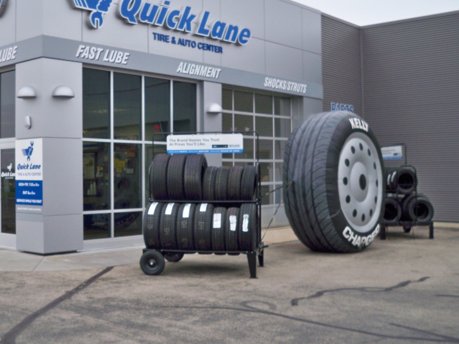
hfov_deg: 39.2
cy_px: 151
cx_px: 157
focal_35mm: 48
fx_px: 637
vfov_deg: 30.2
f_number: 3.1
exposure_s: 1/100
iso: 80
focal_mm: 6.3
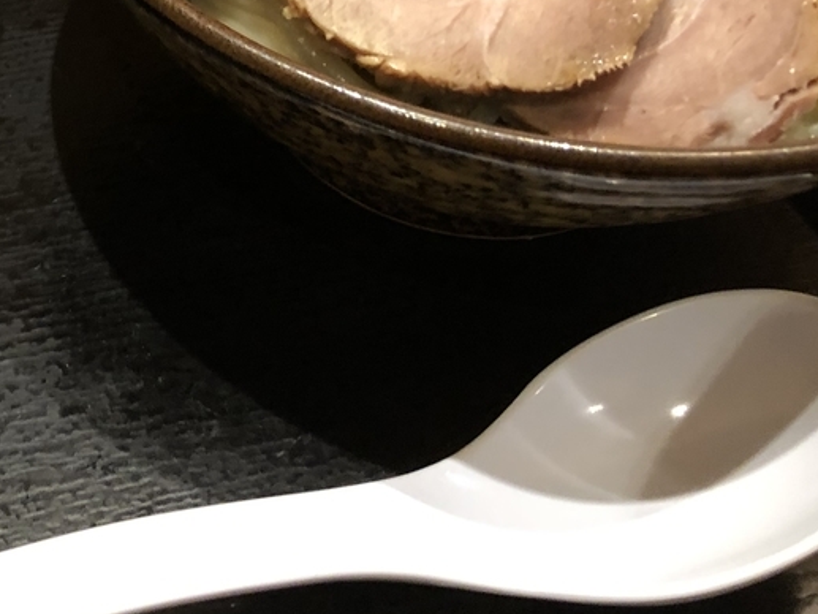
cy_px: -2
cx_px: -71
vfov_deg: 21.8
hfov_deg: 27.4
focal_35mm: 65
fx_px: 1536
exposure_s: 1/17
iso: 100
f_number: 1.8
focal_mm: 3.99
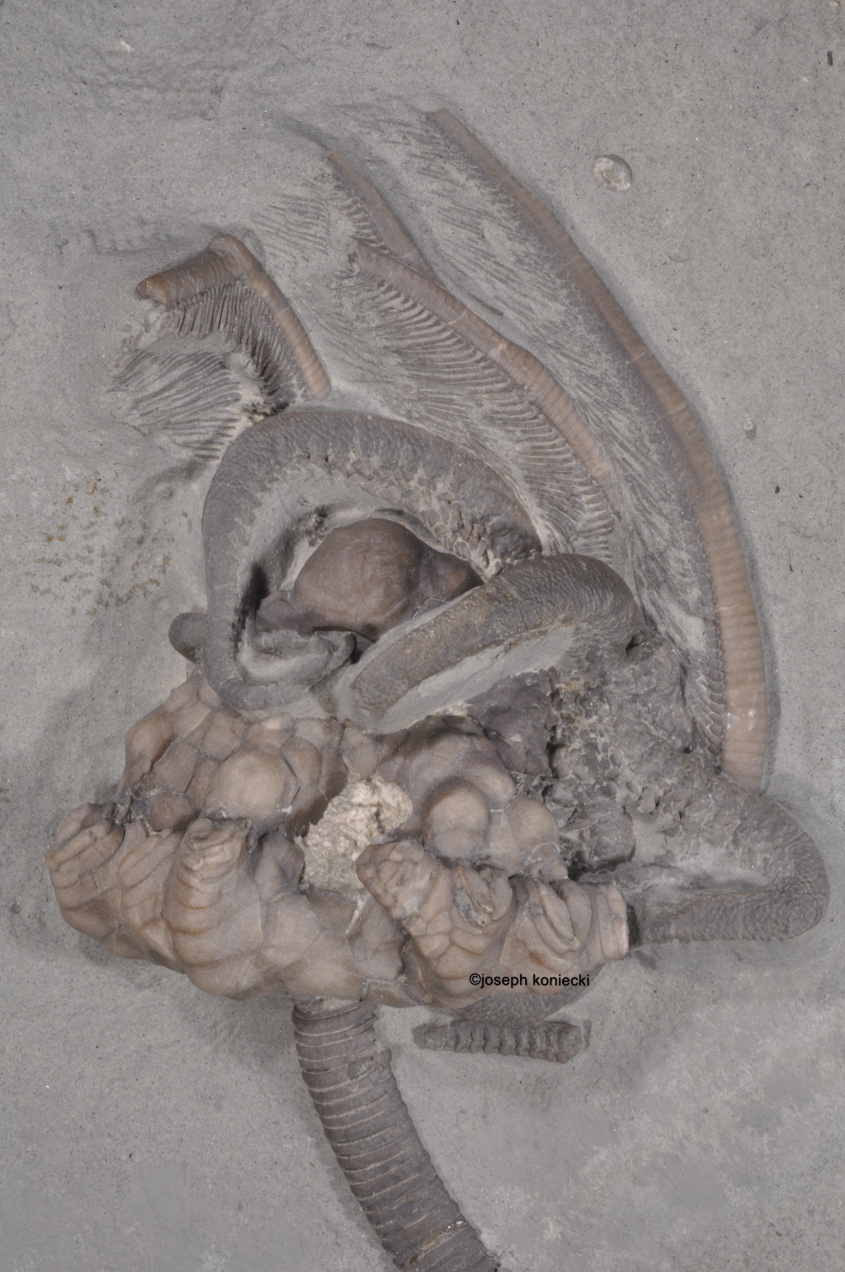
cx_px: 422
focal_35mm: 90
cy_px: 636
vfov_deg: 22.6
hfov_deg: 15.2
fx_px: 3177
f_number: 36
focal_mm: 60
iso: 200
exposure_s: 1/6
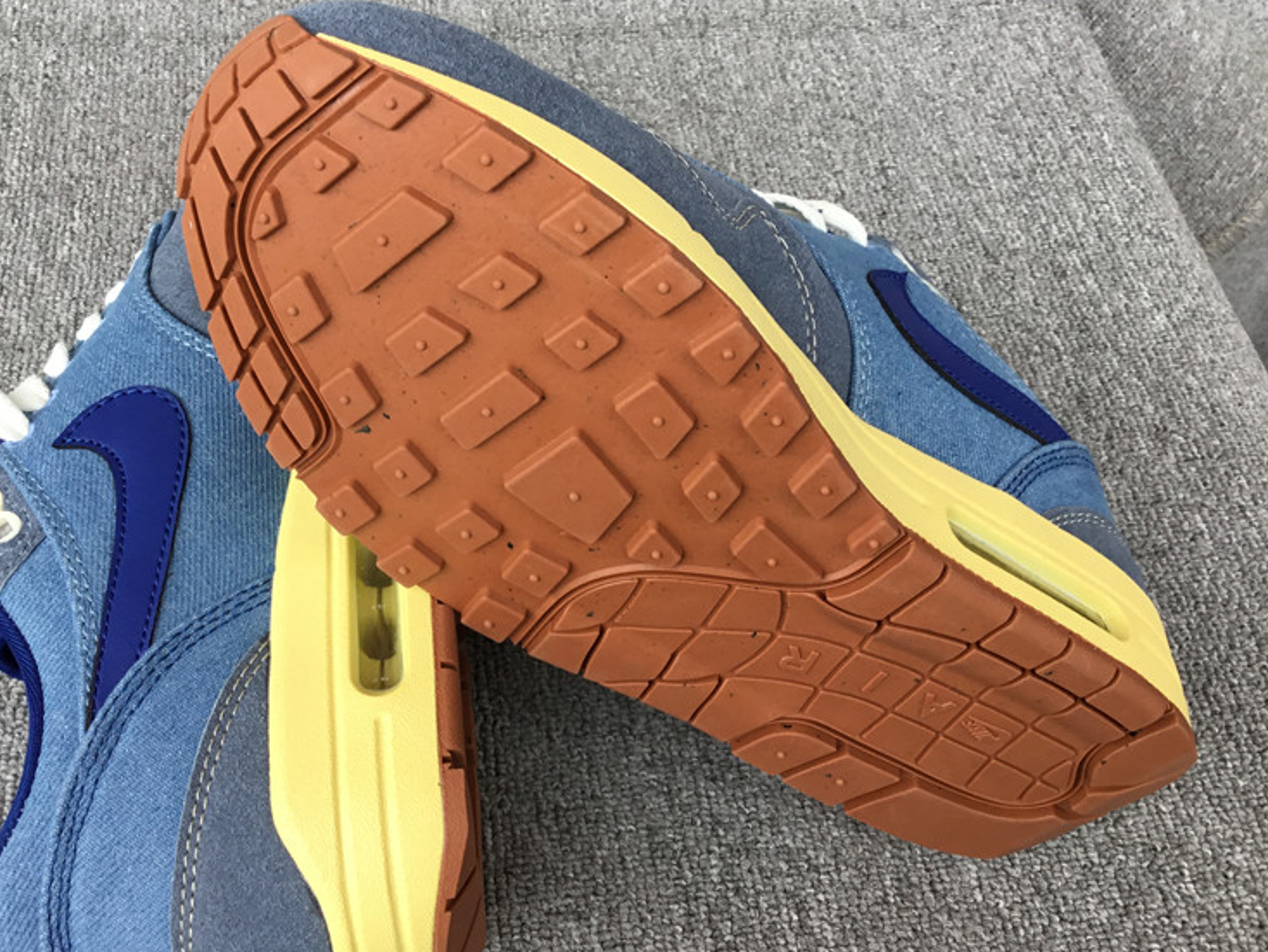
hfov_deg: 48.9
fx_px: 1392
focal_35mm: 38
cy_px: 454
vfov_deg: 37.7
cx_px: 563
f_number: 2.4
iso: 32
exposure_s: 1/100
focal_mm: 3.3
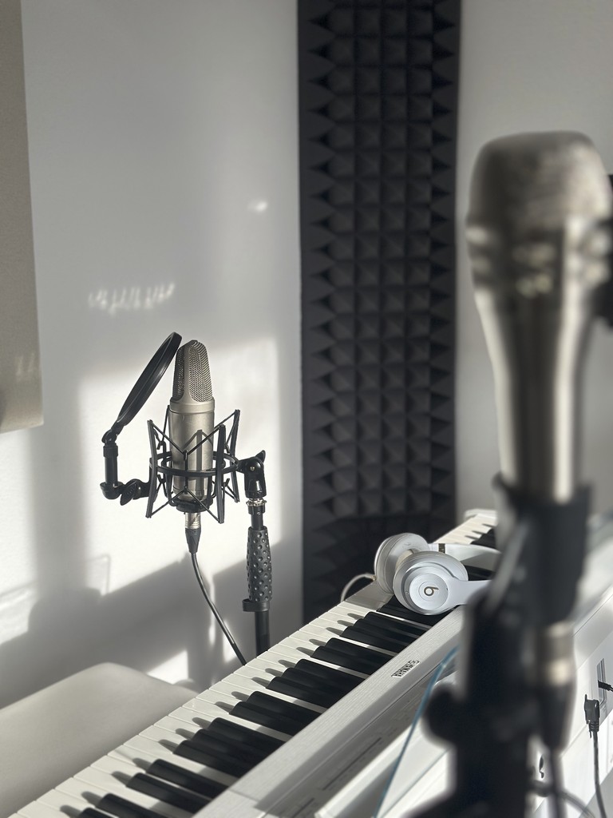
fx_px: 1133
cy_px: 409
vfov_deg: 39.7
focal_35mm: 48
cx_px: 306
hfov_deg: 30.3
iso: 80
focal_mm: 6.86
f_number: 1.78
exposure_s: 1/797
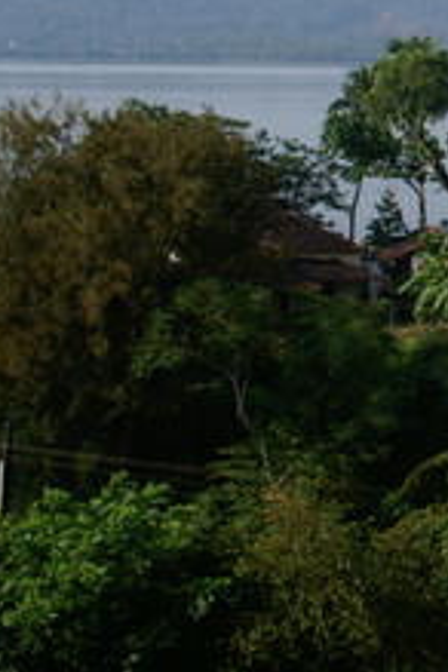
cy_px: 101
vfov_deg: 19.2
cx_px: 770
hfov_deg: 12.1
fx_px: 1960
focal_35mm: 105
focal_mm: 24
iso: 200
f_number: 4.5
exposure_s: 1/2000
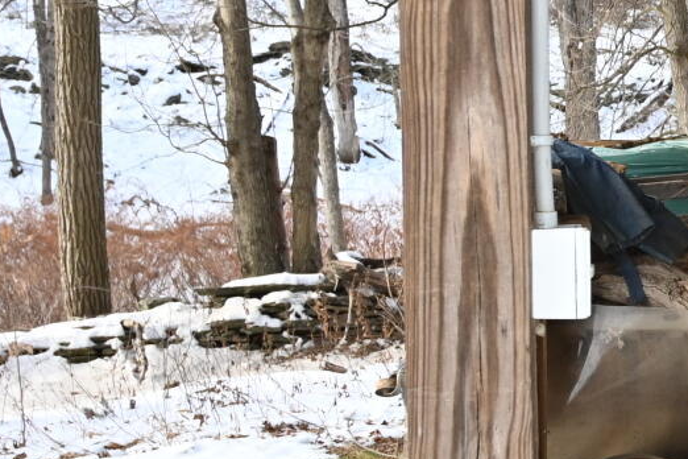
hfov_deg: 11.7
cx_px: 1736
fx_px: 2637
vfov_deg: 9.9
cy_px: 106
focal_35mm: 138
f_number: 5.6
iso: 200
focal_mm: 24
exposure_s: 1/125
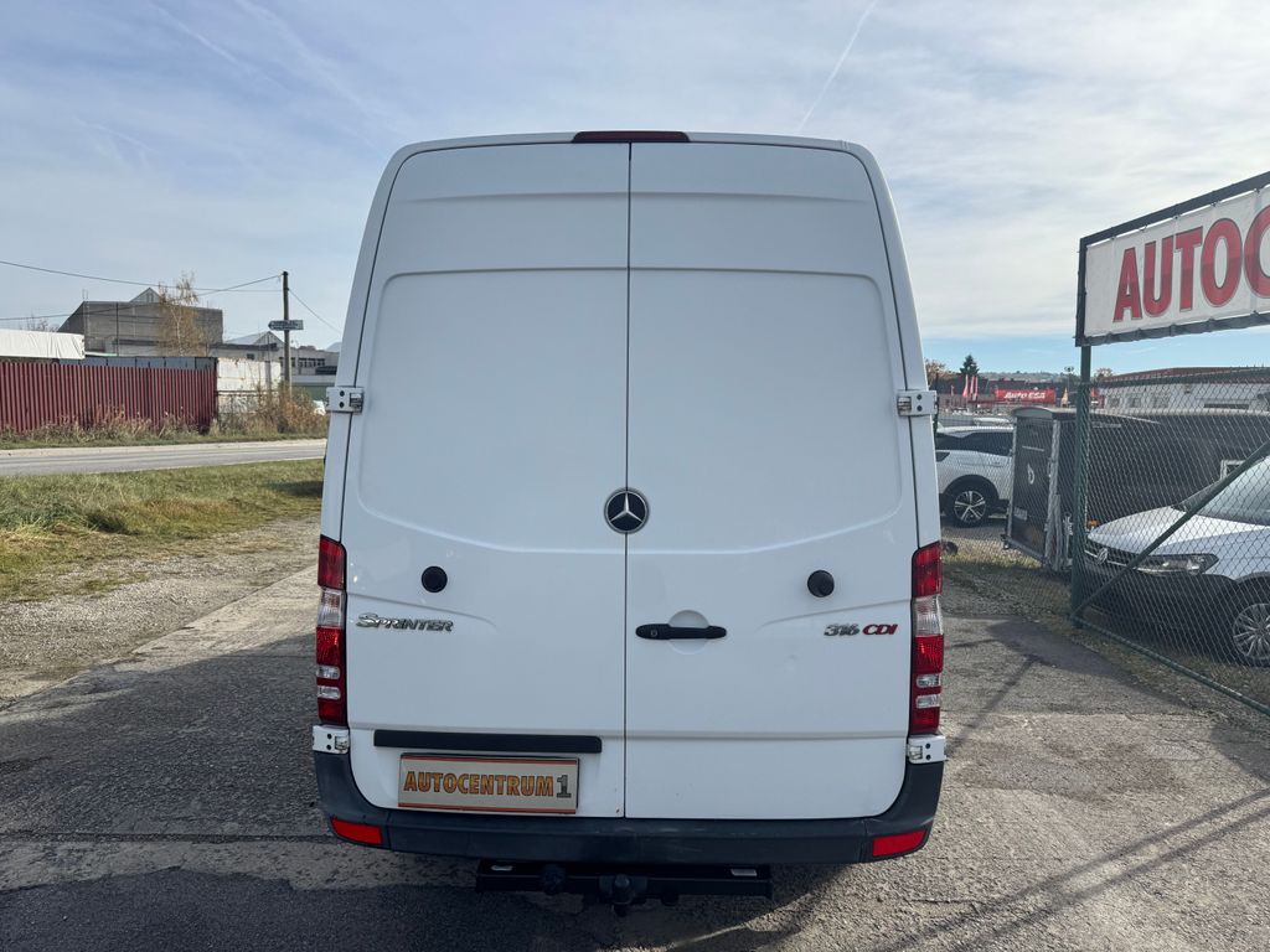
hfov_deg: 71.6
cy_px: 476
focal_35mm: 24
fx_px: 881
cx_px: 635
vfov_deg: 56.8
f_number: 1.78
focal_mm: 6.76
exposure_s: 1/5814
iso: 80
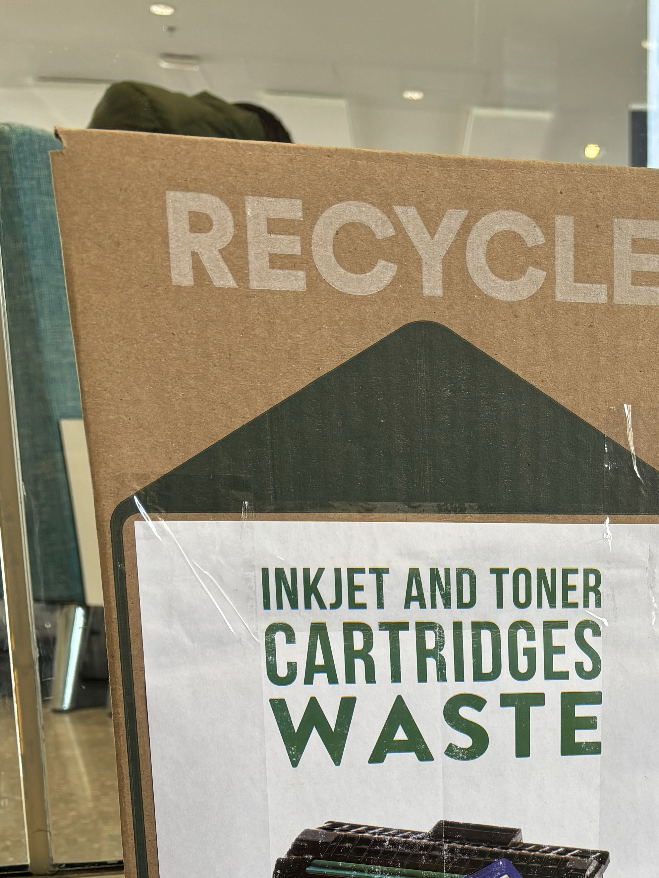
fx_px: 1421
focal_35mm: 56
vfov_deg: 32.5
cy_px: 800
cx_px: 682
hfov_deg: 24.7
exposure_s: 1/120
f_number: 1.6
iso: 64
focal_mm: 5.96
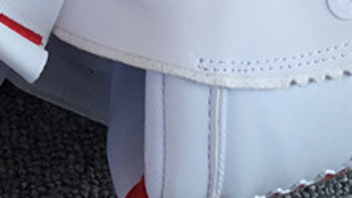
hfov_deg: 15.0
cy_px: -234
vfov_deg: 8.3
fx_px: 1279
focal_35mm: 137
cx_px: -98
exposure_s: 1/317
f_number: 2.4
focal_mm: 3.3
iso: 25
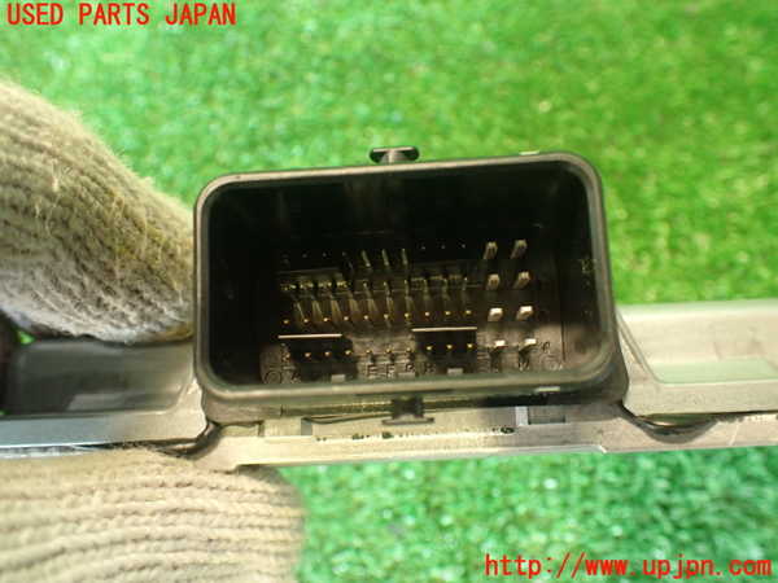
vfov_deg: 46.8
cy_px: 292
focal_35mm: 30
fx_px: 674
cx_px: 389
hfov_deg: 60.0
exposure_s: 1/30
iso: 640
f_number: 2.3
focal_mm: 5.4
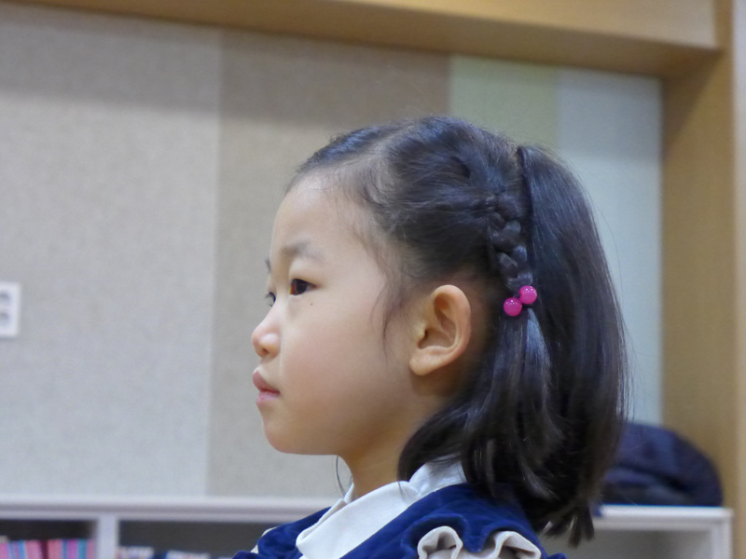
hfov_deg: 21.8
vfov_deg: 16.4
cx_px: 373
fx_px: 1940
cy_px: 280
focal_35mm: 90
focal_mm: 17.7
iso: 1600
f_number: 2.3
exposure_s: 1/400
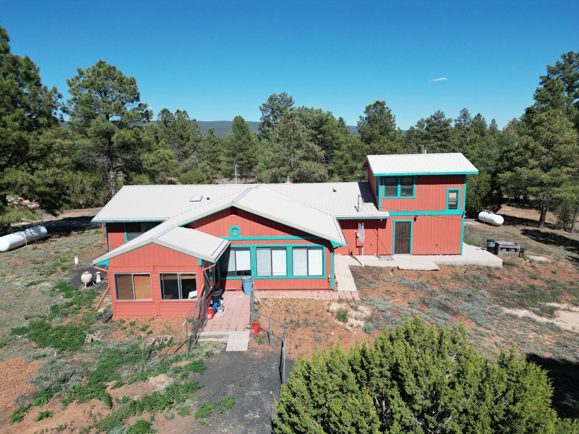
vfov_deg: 56.8
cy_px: 217
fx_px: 401
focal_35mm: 24
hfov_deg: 71.6
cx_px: 290
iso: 200
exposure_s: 1/4000
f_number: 1.7
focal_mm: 6.72
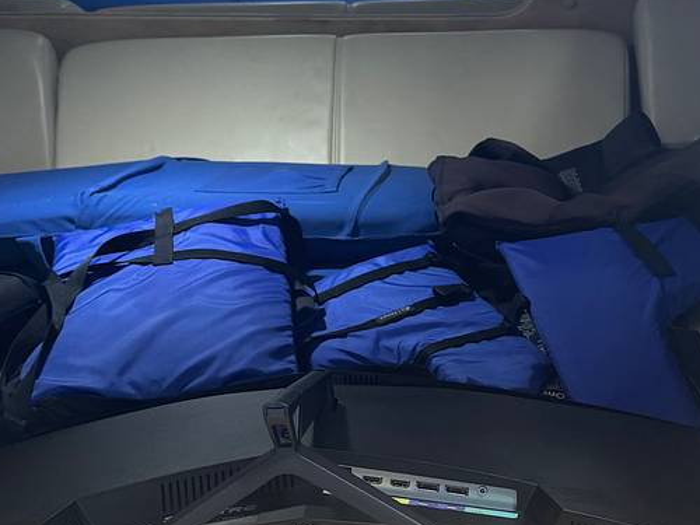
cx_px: 431
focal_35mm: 48
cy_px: 385
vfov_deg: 29.8
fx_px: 971
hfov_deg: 39.4
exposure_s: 1/60
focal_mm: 6.76
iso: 200
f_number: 1.78
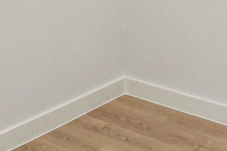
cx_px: 76
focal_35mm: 84
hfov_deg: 24.1
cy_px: -130
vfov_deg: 14.2
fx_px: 530
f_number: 8
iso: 400
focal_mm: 10
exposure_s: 1/10
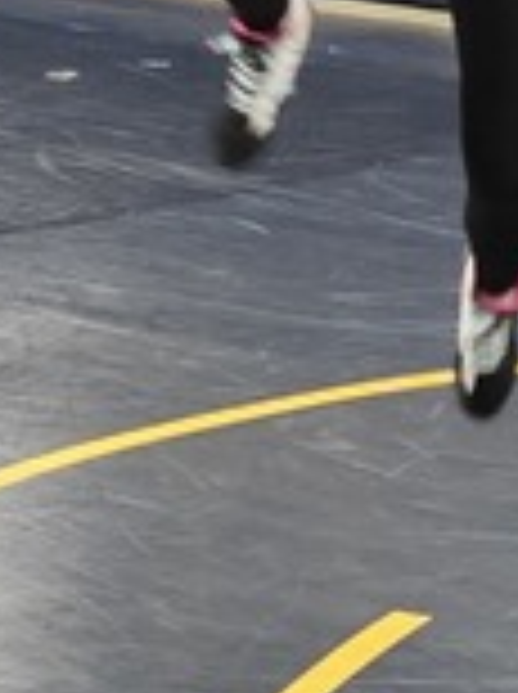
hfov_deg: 9.4
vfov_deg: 12.7
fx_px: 3061
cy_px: -54
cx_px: 761
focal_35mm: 153
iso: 400
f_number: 1.8
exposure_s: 1/120
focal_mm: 5.4
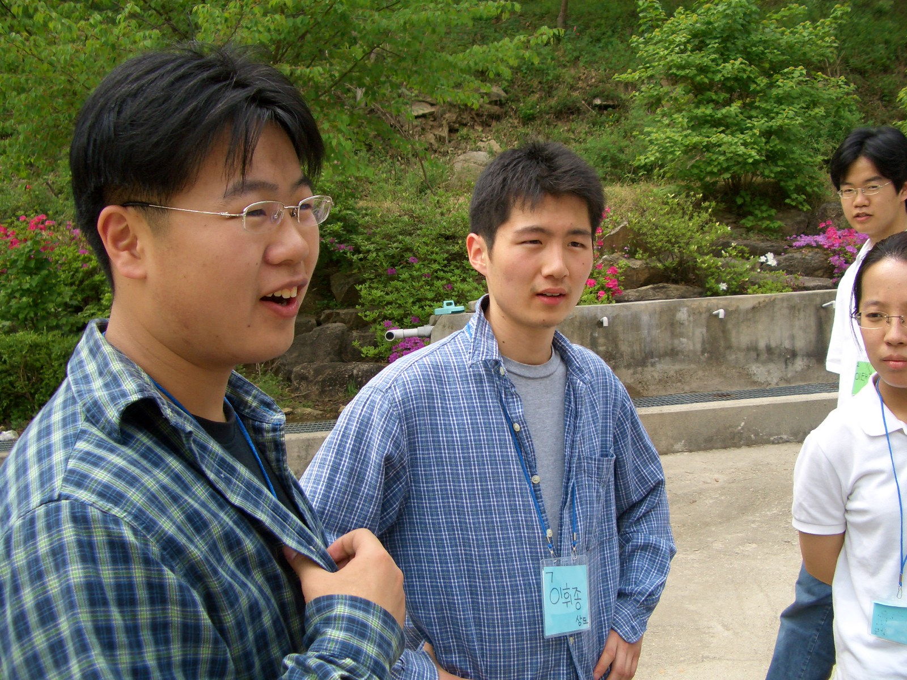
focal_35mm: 35
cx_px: 454
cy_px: 340
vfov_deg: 40.7
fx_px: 917
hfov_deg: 52.6
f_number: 2.6
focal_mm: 5.8
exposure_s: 1/320
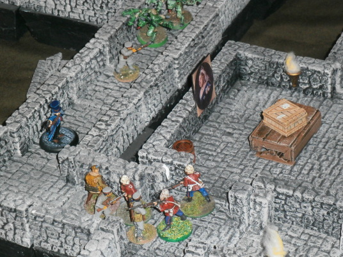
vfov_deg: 11.4
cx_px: 172
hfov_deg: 15.2
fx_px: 1288
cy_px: 128
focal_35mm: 130
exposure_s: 1/125
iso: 320
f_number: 6.5
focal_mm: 23.5
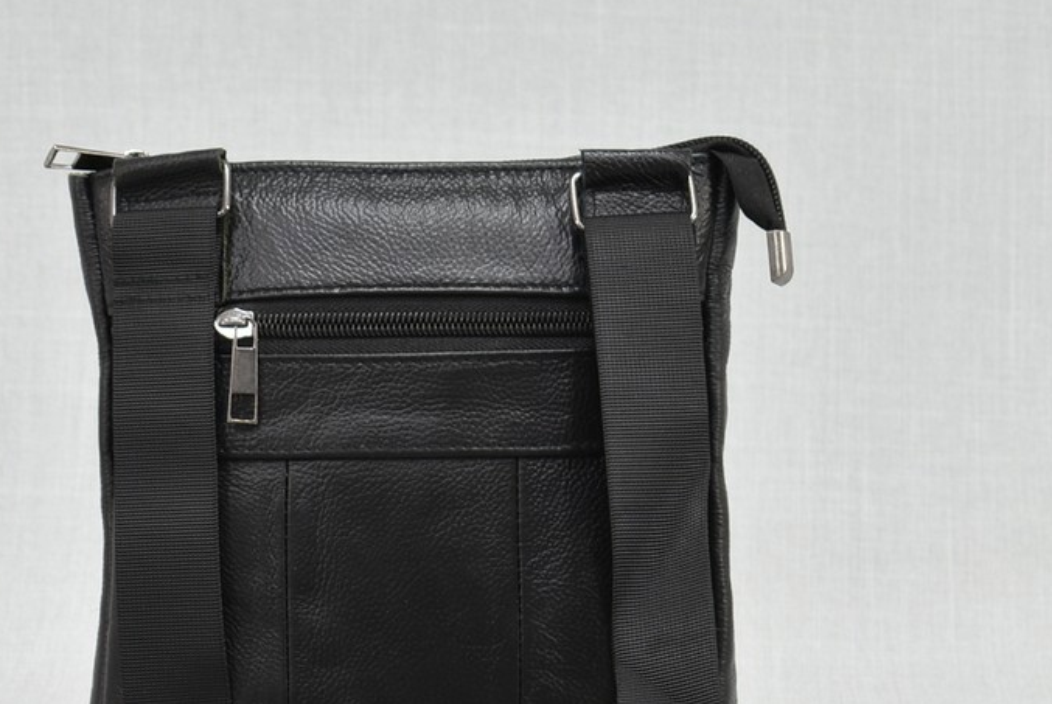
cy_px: 592
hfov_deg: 13.1
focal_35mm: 156
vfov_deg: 8.8
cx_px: 412
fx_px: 4562
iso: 100
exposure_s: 1/10
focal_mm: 55
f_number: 5.6
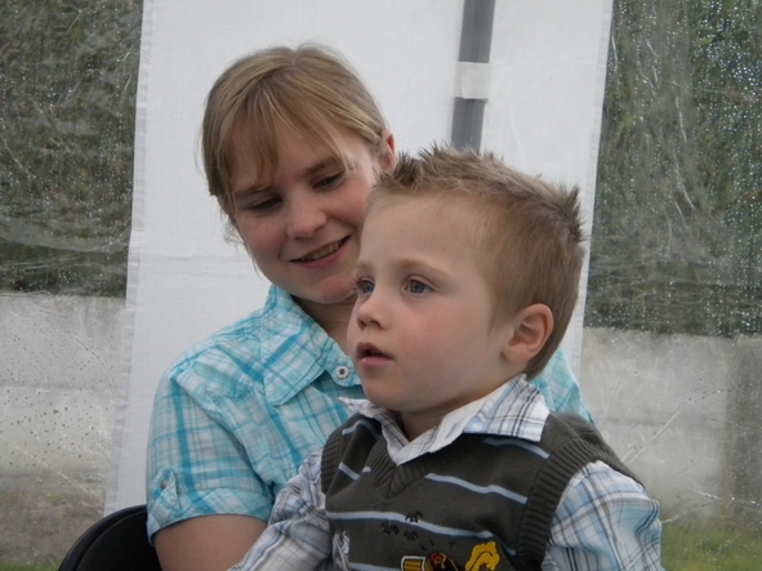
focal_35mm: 69
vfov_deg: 21.3
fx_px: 1519
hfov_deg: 28.2
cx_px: 386
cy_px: 285
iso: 400
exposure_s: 1/246
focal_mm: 12.3
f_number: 4.6
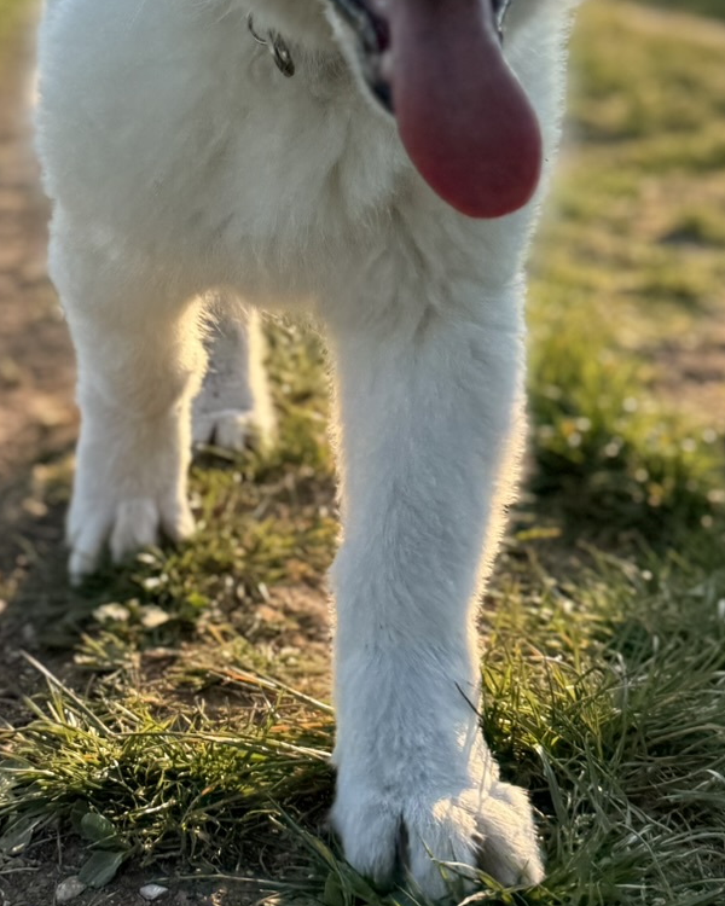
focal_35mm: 64
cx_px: 240
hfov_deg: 23.7
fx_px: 1717
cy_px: 244
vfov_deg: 29.2
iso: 80
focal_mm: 6.76
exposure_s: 1/3279
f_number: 1.78
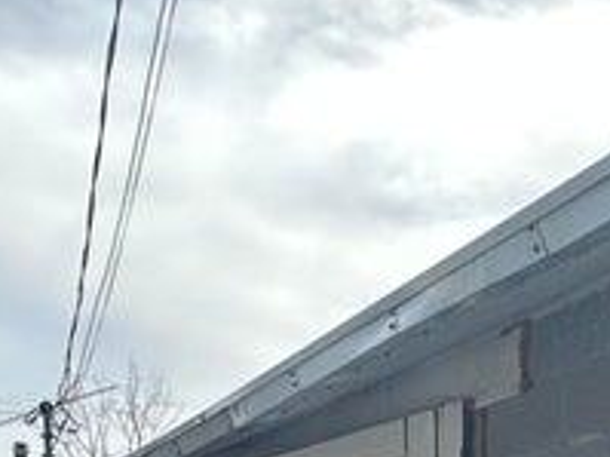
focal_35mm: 60
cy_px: 712
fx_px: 1057
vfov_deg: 20.4
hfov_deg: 32.2
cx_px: 262
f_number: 2.2
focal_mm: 2.22
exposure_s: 1/600
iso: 40
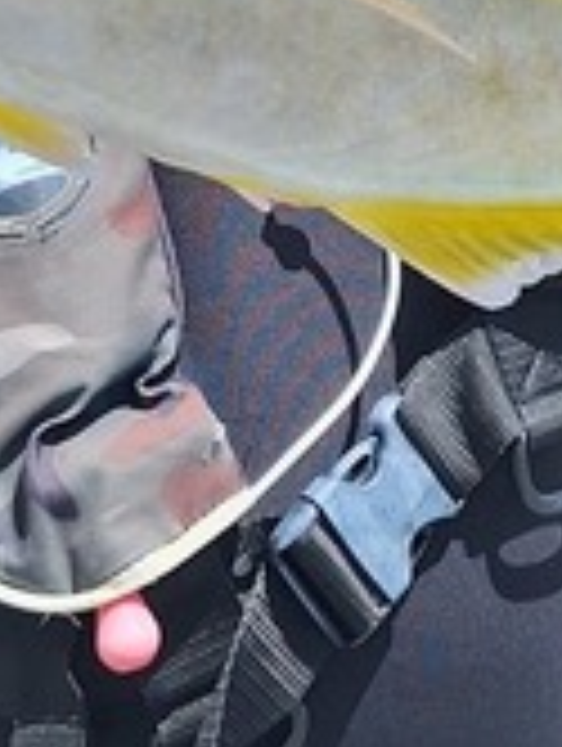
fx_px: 2548
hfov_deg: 12.6
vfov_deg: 15.6
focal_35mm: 118
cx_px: 351
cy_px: -306
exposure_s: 1/1282
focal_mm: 5.54
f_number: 1.8
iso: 40
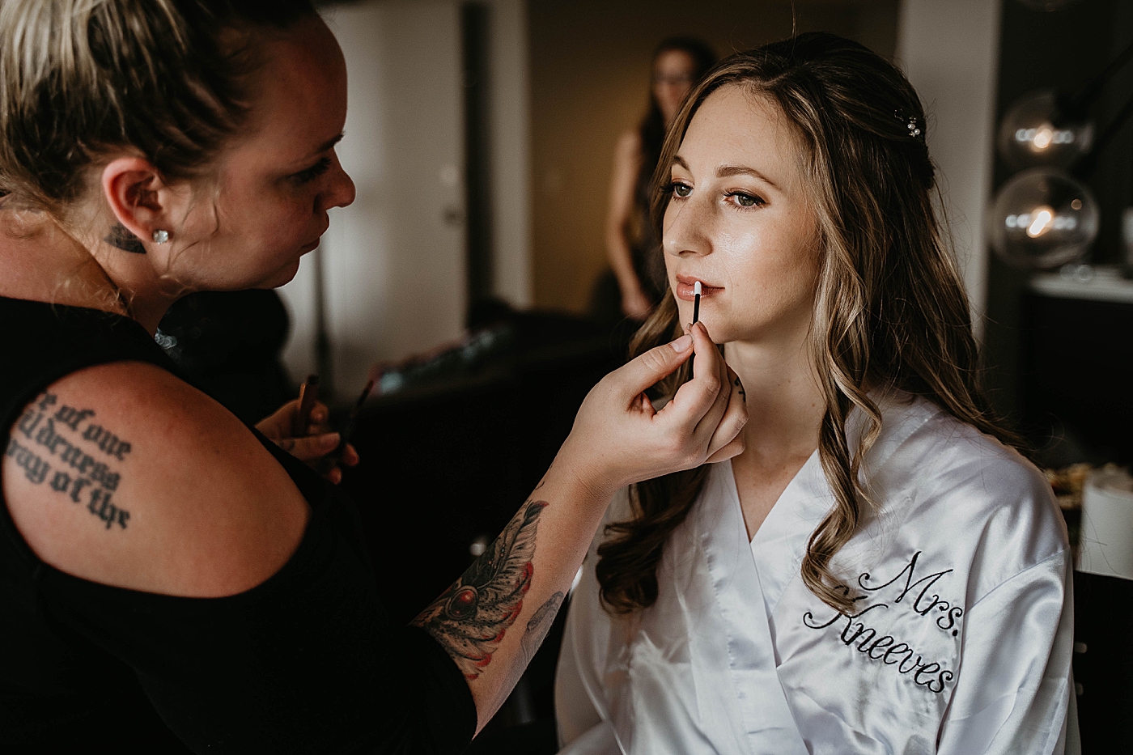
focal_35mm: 44
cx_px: 566
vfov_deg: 30.5
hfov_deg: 44.5
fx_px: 1385
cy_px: 378
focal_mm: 44
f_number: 2.8
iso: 1000
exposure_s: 1/160
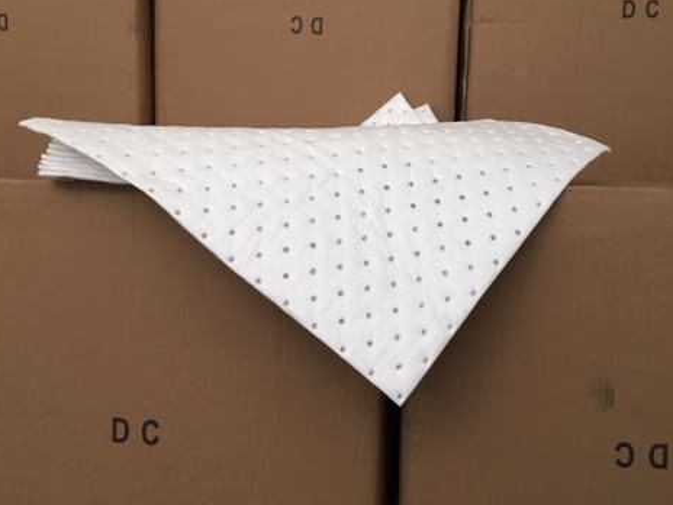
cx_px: 376
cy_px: 250
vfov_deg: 36.0
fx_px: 778
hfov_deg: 46.7
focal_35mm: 40
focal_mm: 4.15
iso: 64
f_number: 2.2
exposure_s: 1/17
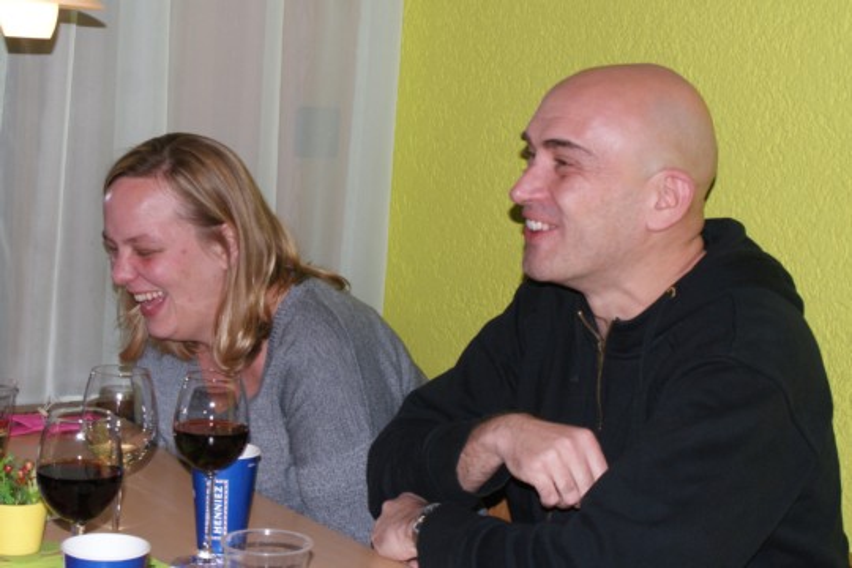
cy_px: 284
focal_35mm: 60
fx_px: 1420
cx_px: 426
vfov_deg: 22.6
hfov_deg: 33.4
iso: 400
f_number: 5.6
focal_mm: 40
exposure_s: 1/60
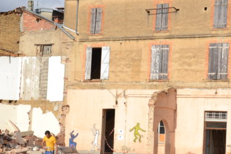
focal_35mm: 96
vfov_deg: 14.2
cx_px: 136
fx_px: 615
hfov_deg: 21.2
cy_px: 101
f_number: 8
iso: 100
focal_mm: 35
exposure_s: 1/250
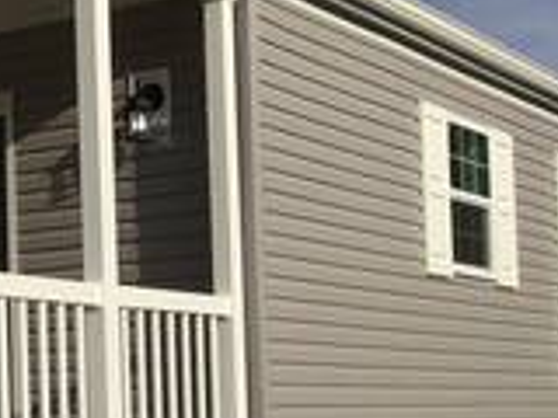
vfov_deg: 14.9
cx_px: -28
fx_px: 1596
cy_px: 307
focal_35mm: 99
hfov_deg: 19.2
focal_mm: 3.3
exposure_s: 1/3268
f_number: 2.4
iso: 25
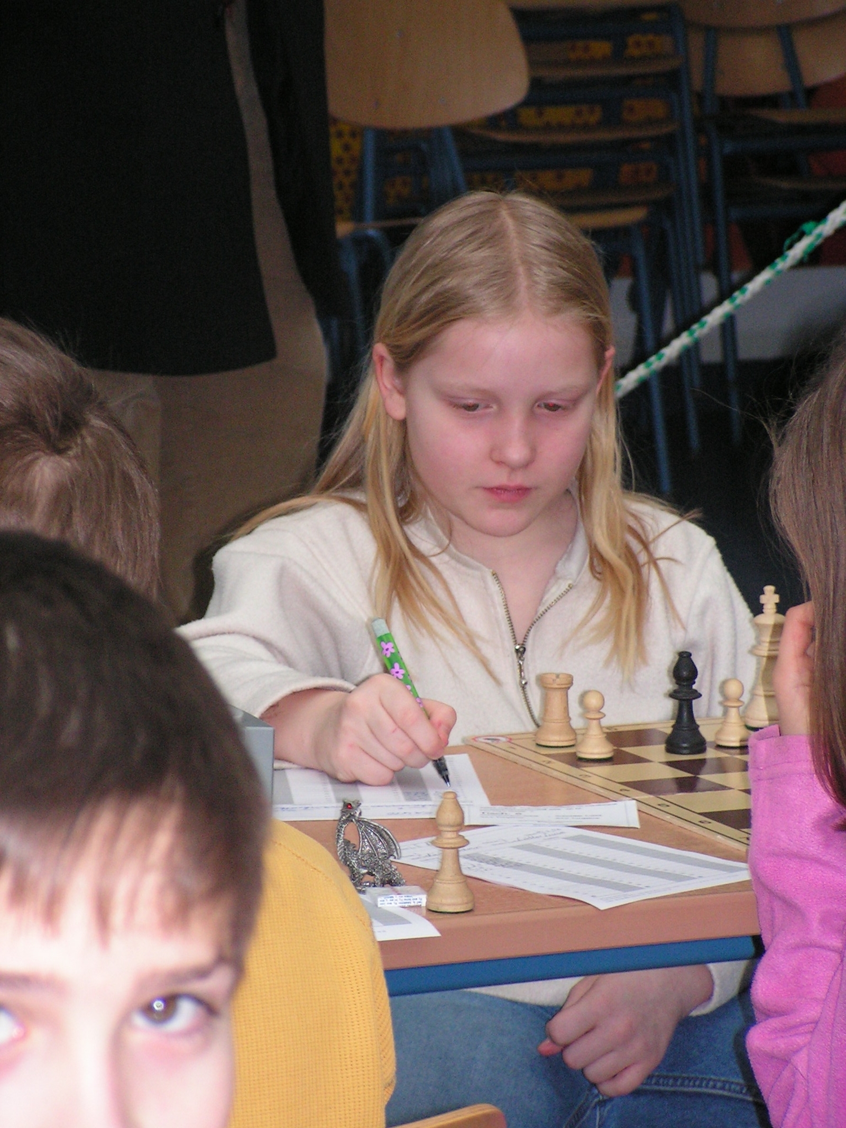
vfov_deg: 12.4
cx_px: 423
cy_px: 564
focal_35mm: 159
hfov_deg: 9.3
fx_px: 5181
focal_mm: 26.5
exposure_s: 1/160
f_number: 3.4
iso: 200
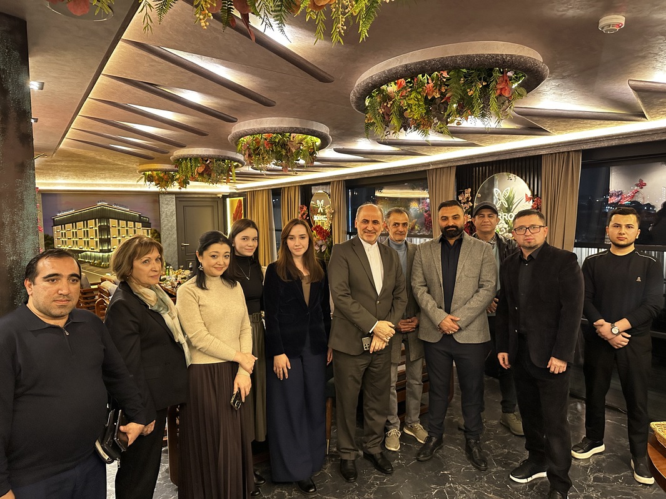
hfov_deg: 71.6
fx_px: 462
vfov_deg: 56.8
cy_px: 250
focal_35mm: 24
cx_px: 333
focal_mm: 6.86
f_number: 1.78
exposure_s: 1/33
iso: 640
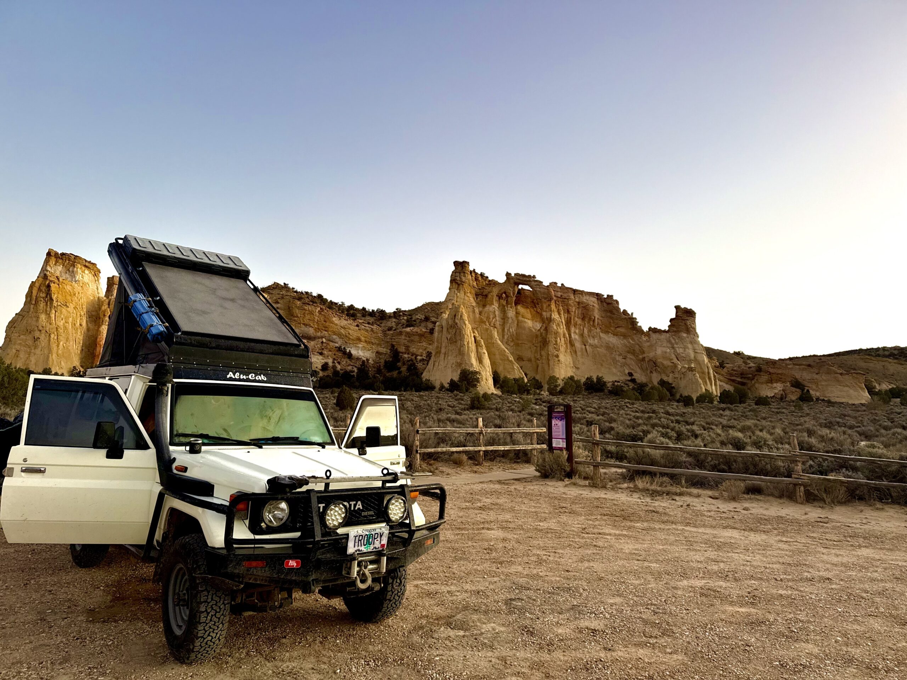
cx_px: 454
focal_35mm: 24
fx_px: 629
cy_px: 340
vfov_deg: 56.8
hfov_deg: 71.6
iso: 160
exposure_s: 1/121
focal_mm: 6.76
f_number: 1.78
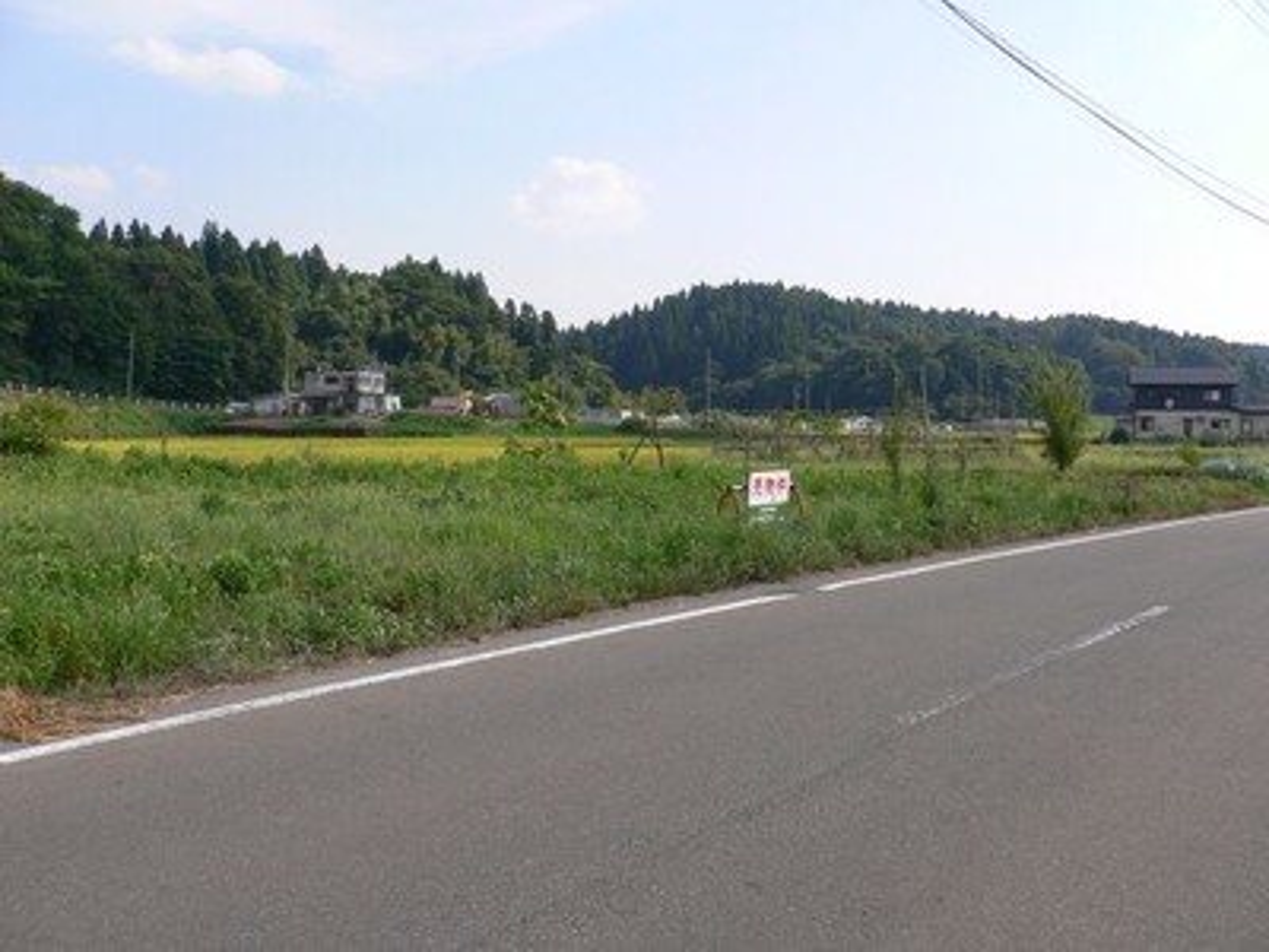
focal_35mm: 35
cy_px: 476
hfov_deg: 52.6
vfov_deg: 40.7
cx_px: 634
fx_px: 1283
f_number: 5.6
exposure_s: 1/320
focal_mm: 5.8
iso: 80
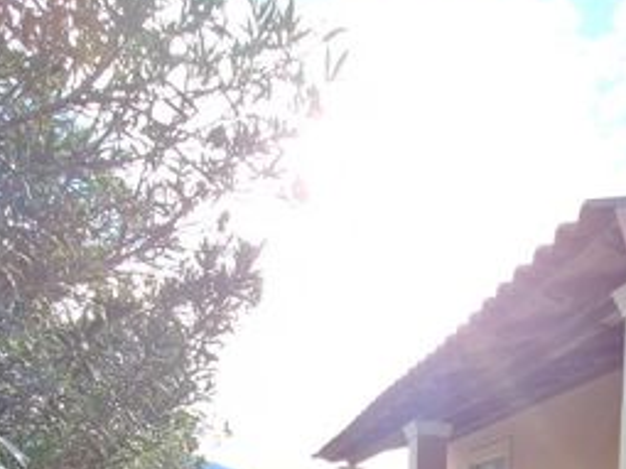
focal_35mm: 36
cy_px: 572
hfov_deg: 50.4
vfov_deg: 32.3
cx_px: 419
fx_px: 651
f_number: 2.2
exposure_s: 1/558
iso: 40
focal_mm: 1.74
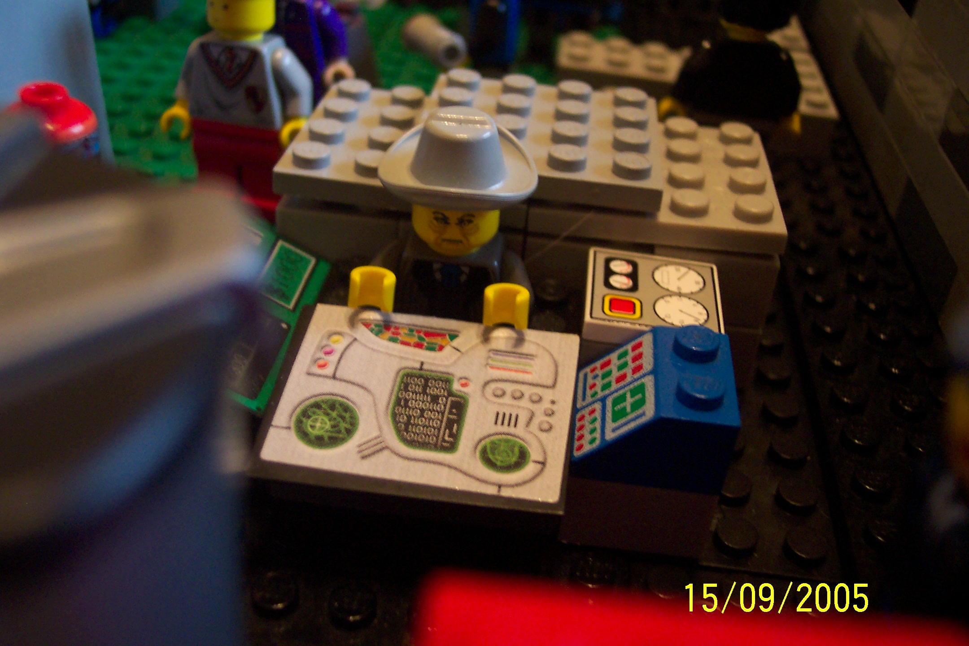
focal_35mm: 38
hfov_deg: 50.7
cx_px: 484
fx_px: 1023
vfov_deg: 35.1
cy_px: 323
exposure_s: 1/8
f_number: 2.8
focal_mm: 8
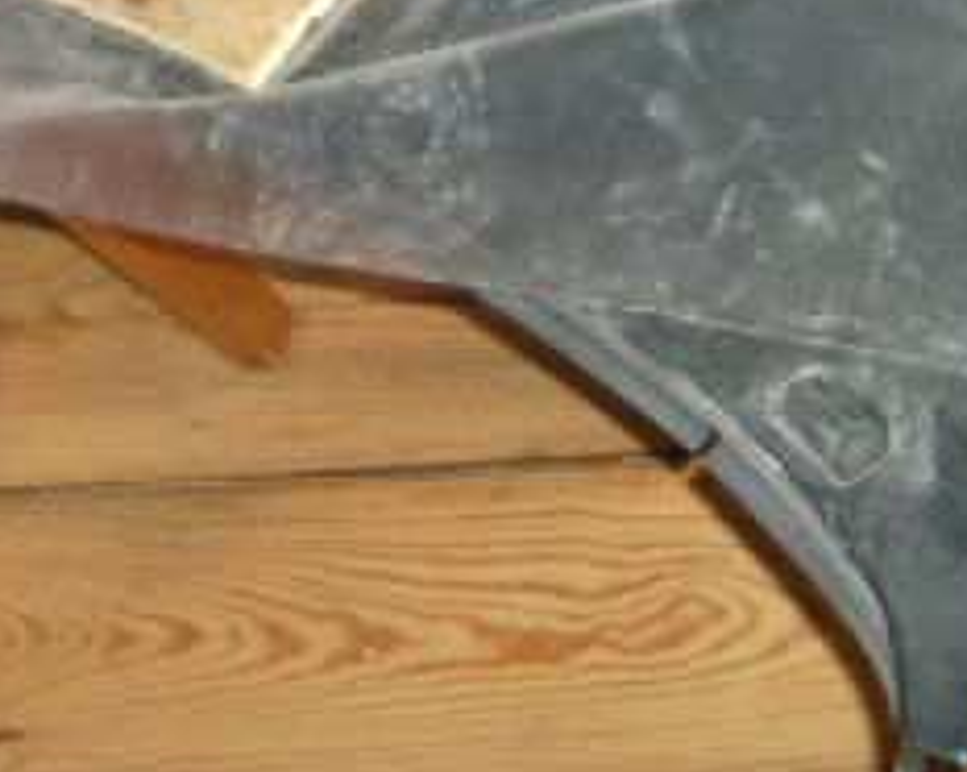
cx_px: 357
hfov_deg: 20.4
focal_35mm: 94
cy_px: 17
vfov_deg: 16.0
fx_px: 2688
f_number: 2.8
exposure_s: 1/60
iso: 100
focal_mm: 5.95
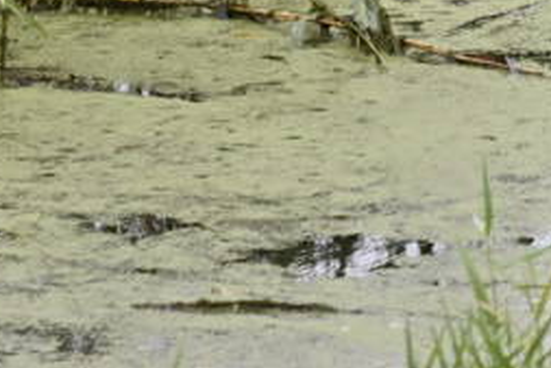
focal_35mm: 531
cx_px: 1222
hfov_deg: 3.8
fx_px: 8132
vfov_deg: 2.5
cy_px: -971
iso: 640
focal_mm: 70
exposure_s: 1/320
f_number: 5
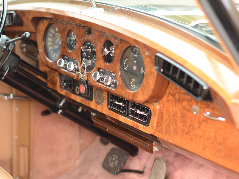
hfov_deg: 21.5
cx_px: 102
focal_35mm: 91
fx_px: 628
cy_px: 86
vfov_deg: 16.2
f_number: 2.2
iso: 160
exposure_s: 1/60
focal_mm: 50
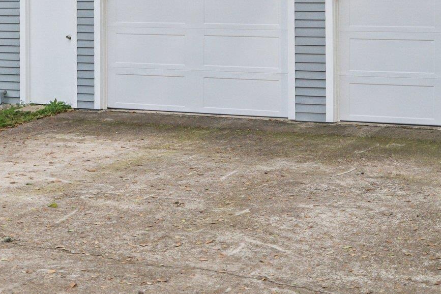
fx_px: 1041
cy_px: -29
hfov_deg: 23.9
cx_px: 264
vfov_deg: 15.6
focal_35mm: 85
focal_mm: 24
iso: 400
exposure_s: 1/320
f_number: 8
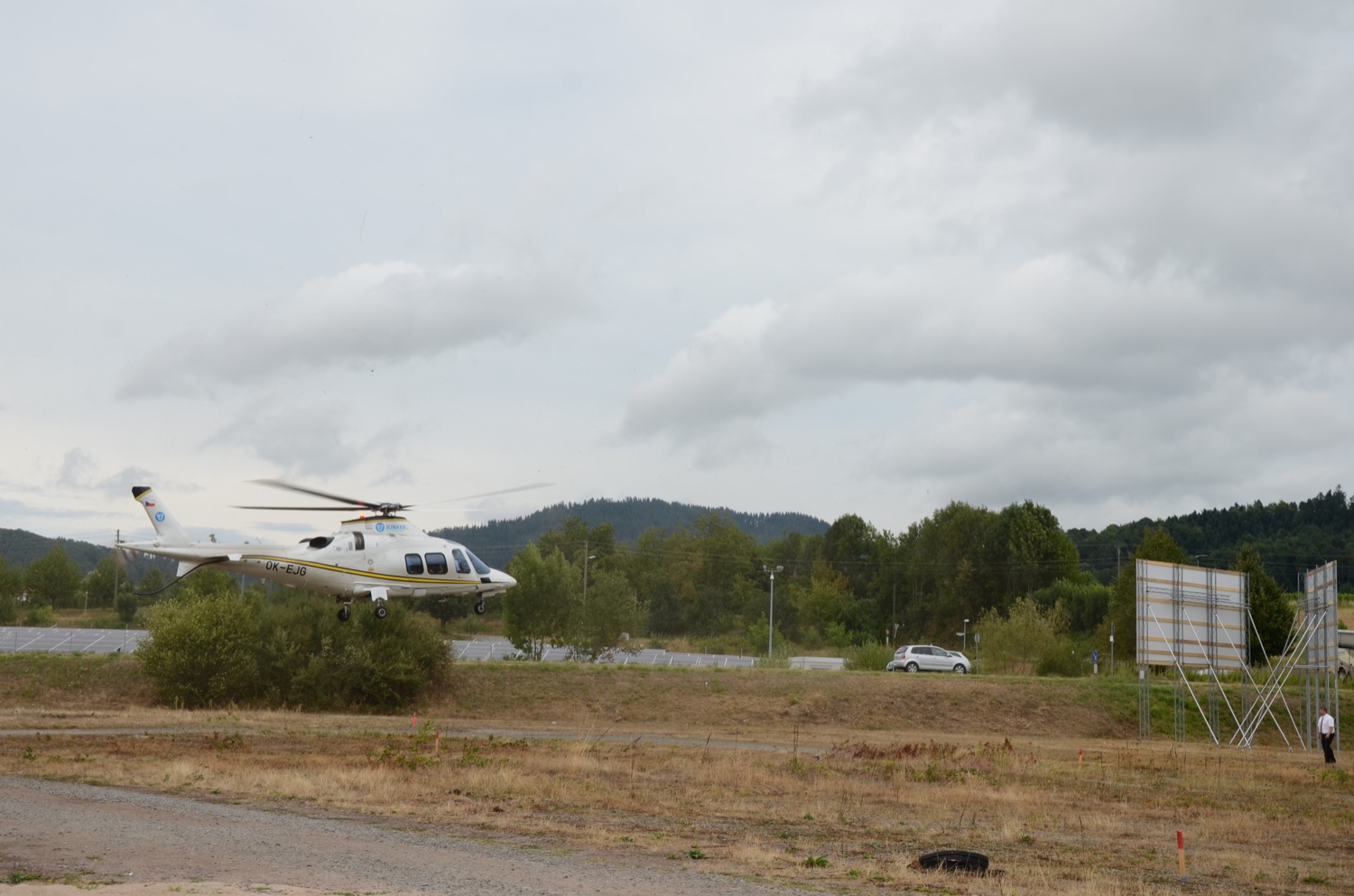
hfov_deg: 39.0
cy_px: 448
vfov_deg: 26.4
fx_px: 1914
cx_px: 677
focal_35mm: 51
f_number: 8
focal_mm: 34
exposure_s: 1/250
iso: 100
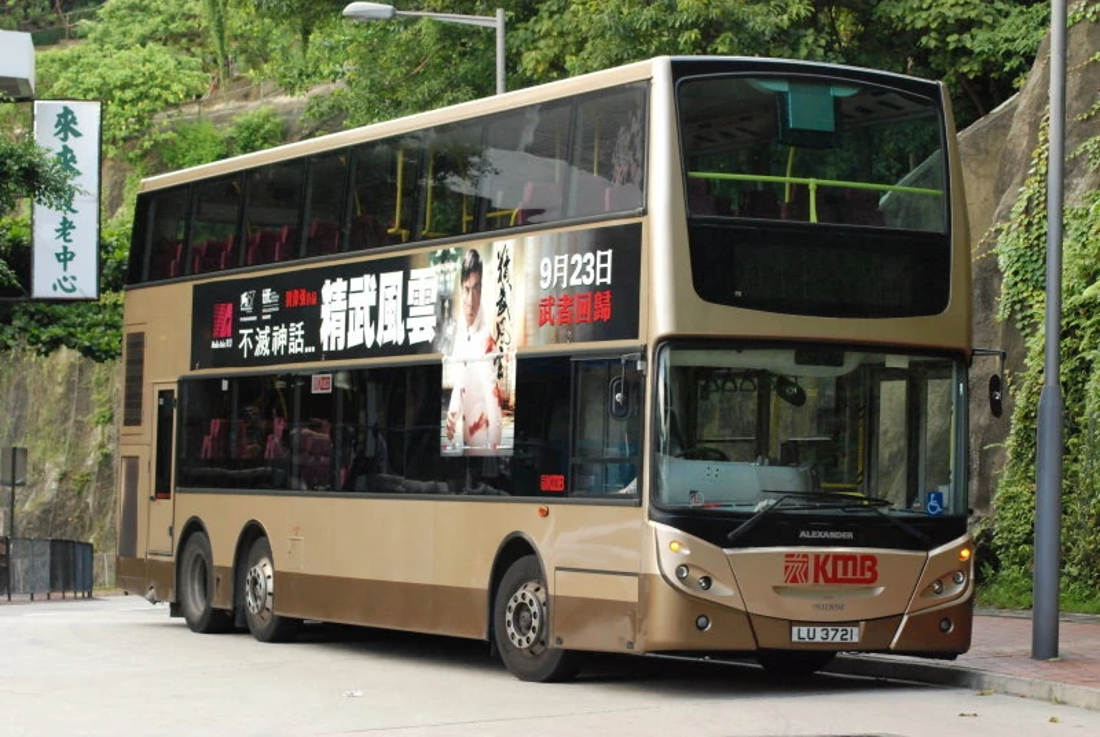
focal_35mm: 105
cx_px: 550
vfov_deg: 13.1
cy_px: 368
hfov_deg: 19.4
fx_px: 3213
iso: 1250
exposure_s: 1/160
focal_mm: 70
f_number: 7.1
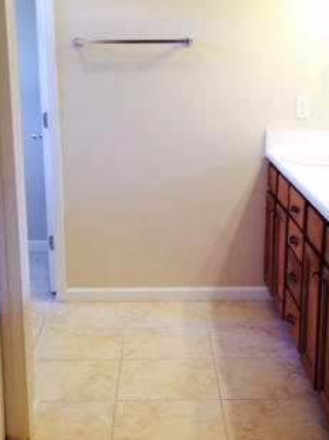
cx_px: 160
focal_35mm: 62
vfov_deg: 31.2
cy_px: 246
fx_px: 787
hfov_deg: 23.6
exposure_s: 1/33
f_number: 2.2
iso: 100
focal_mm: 4.12
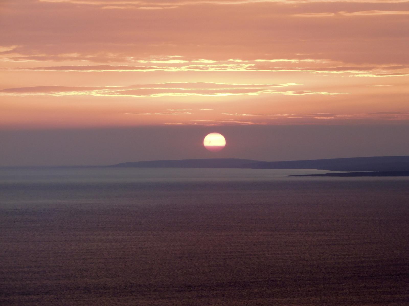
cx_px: 204
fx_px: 2387
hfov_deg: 9.8
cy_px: 153
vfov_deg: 7.4
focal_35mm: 202
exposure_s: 1/30
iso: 125
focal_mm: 35.9
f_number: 5.4
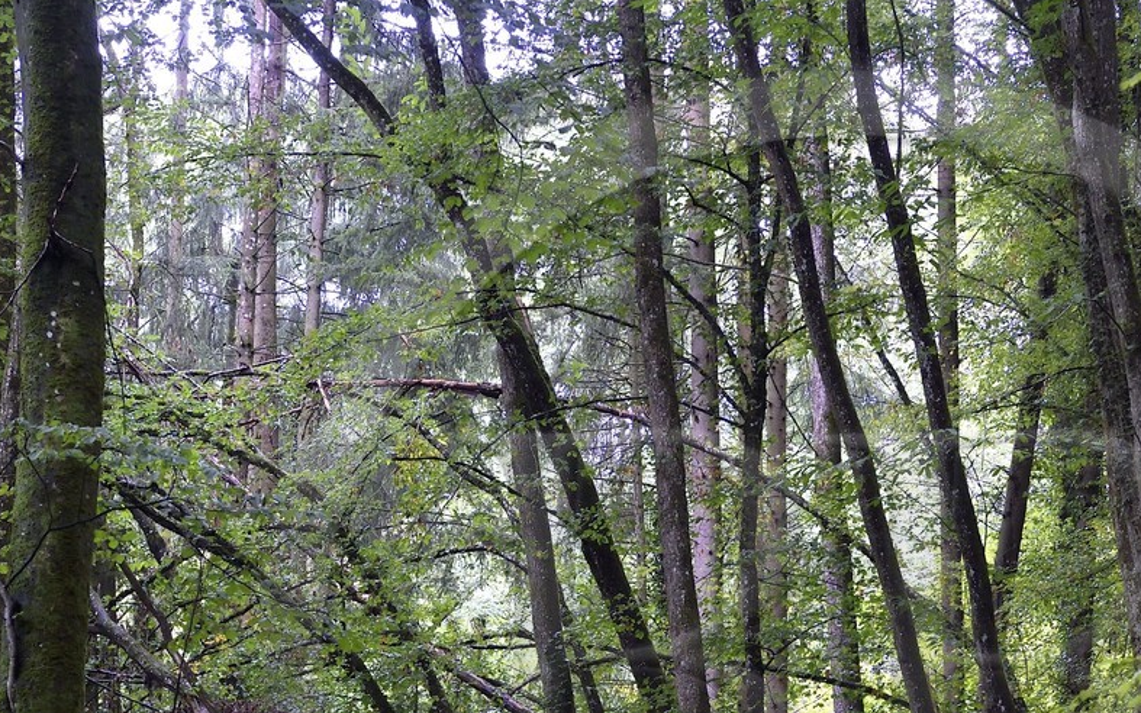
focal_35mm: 145
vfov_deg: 9.0
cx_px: 854
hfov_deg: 14.4
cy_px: 671
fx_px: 4509
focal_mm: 70
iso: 1600
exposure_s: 1/60
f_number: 7.1
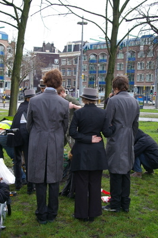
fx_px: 334
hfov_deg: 26.6
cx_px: 80
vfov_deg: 39.3
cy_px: 118
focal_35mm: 51
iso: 400
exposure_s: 1/90
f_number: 5.6
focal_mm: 33
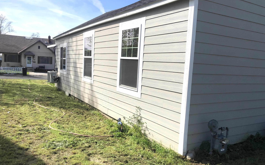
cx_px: 132
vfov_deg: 41.8
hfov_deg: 62.9
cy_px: 82
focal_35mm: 30
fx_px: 217
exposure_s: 1/2208
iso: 20
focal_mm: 3.99
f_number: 1.8
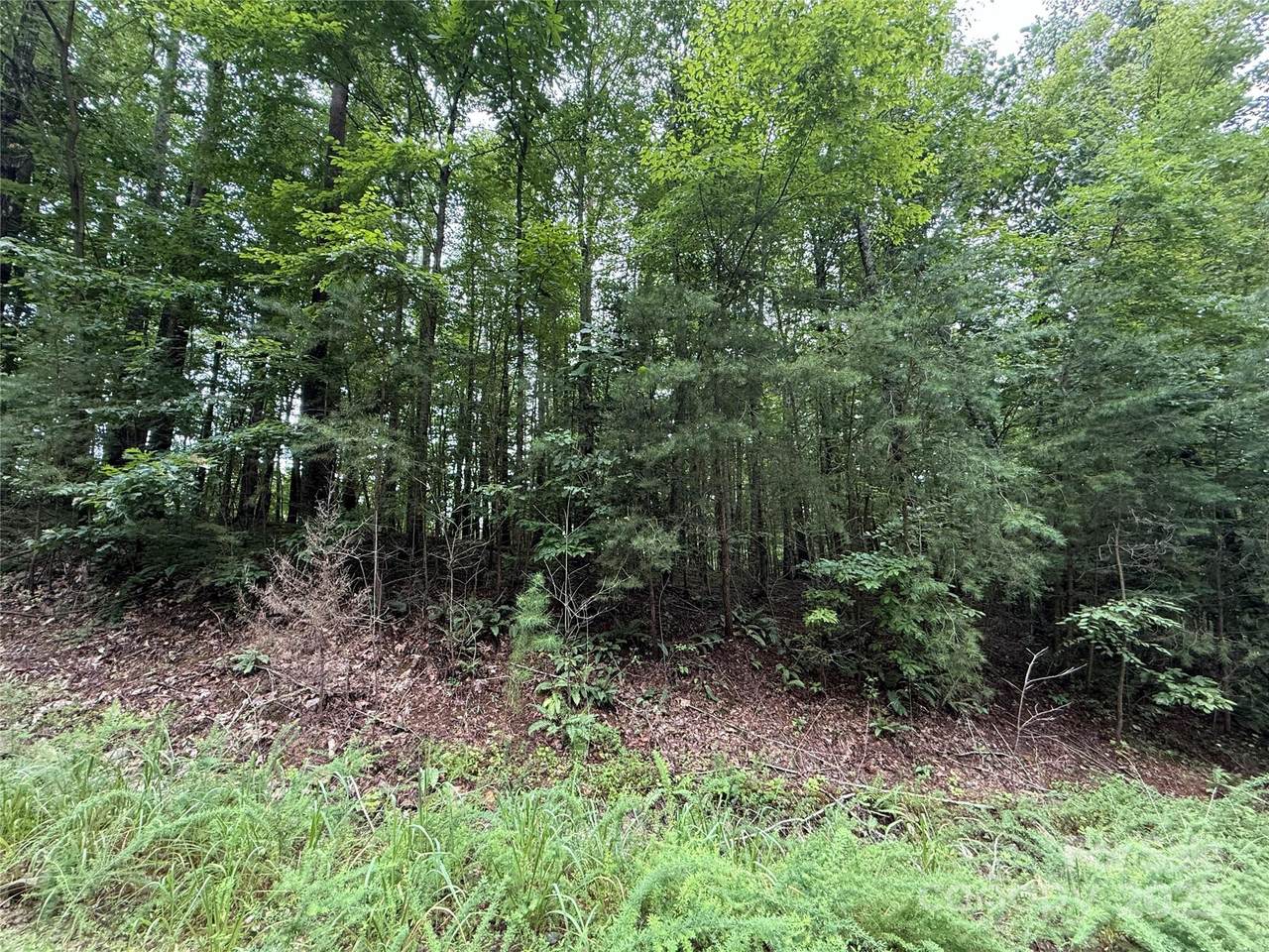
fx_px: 513
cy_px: 476
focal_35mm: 14
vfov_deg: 85.7
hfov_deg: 102.1
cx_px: 634
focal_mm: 2.22
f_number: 2.2
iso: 200
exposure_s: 1/99
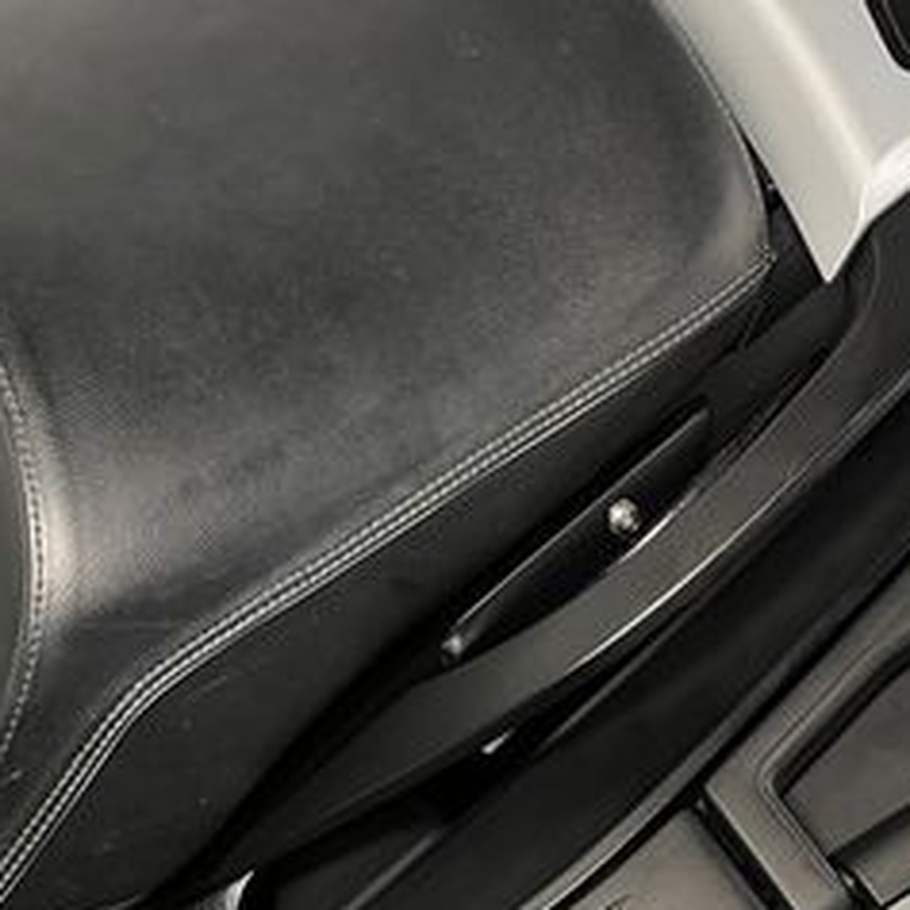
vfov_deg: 27.7
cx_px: 288
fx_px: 1844
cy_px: 369
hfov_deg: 27.5
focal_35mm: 62
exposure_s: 1/50
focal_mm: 5.1
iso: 200
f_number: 1.6
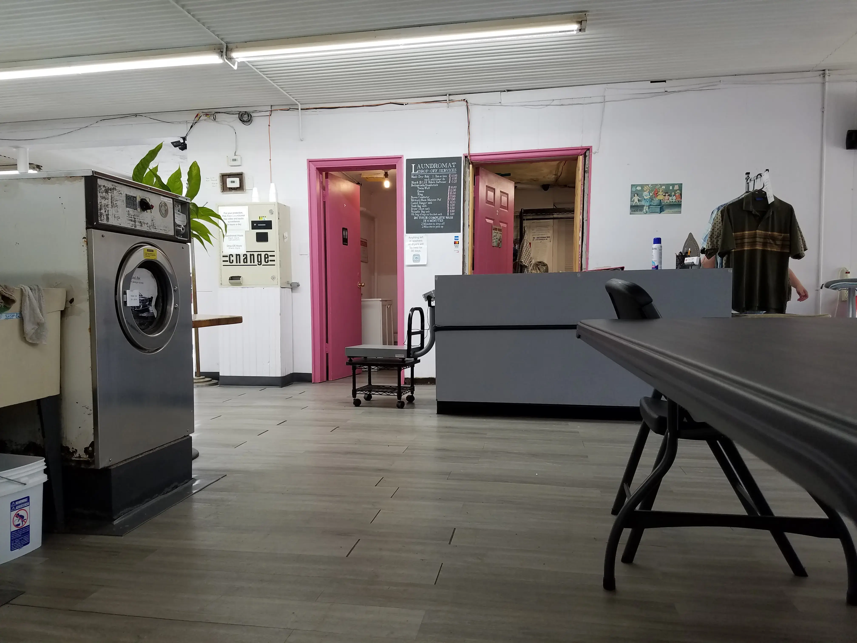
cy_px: 322
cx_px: 428
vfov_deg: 53.1
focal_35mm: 26
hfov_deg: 67.3
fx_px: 644
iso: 80
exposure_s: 1/60
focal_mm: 4.2
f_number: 1.7
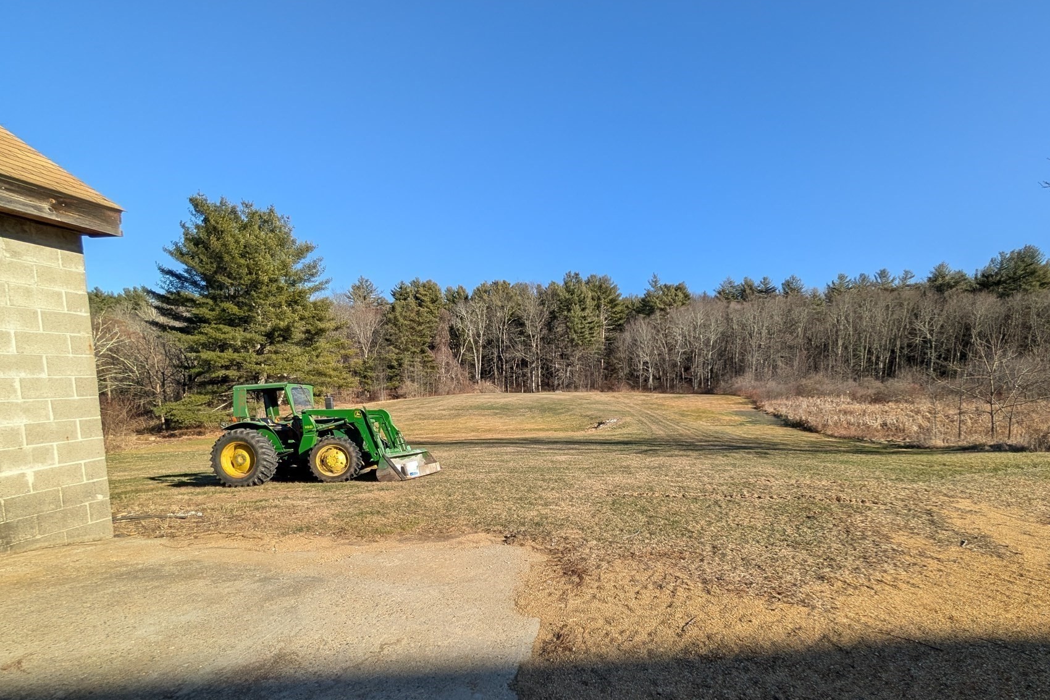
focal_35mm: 15
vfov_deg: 76.5
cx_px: 620
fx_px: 437
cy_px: 418
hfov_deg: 99.3
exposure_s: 1/2342
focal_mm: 2.02
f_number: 1.7
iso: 53
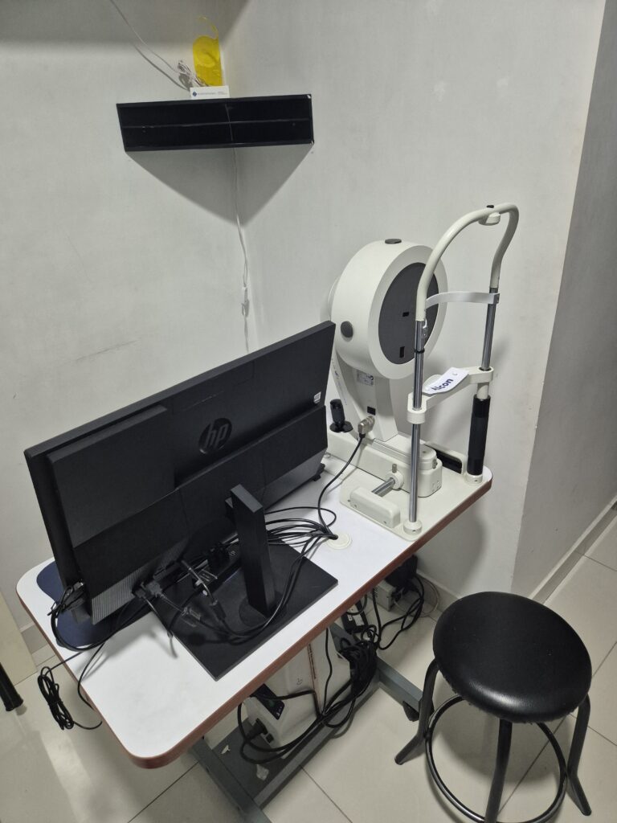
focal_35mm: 23
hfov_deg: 58.9
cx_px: 308
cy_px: 412
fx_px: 547
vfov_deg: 73.9
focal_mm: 5.4
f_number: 1.8
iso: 800
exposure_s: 1/120
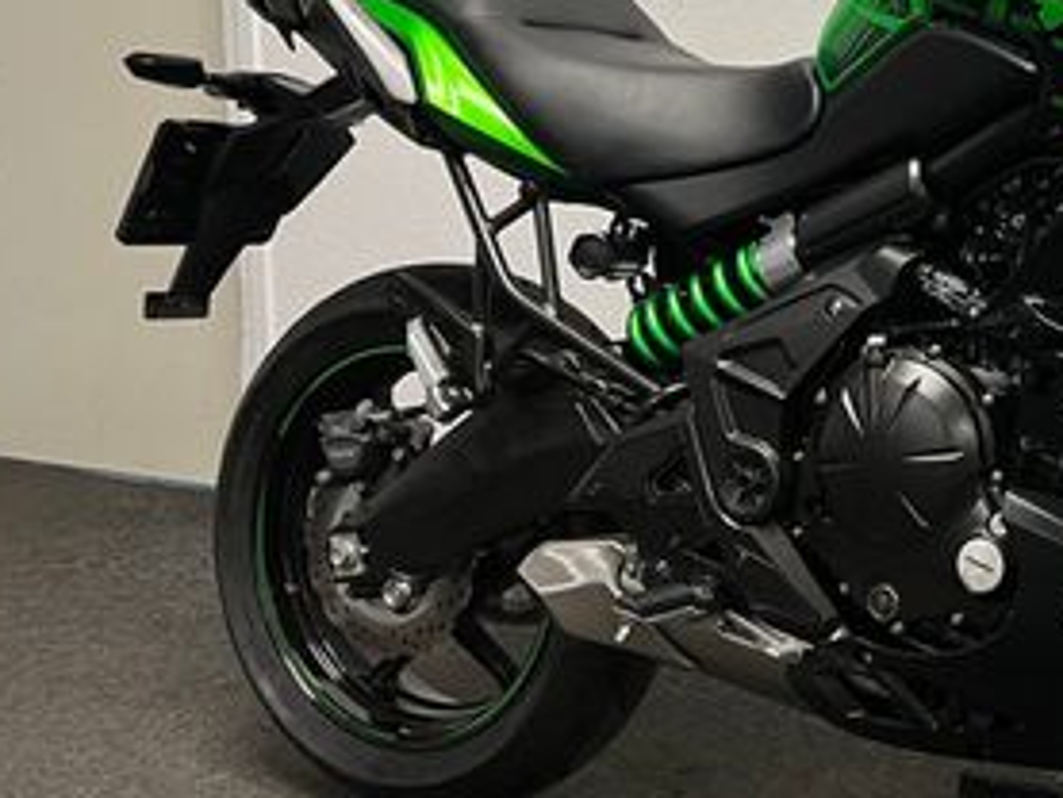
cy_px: 215
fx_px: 1843
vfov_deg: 24.2
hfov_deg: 29.5
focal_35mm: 60
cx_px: 1117
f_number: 1.6
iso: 80
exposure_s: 1/50
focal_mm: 5.1
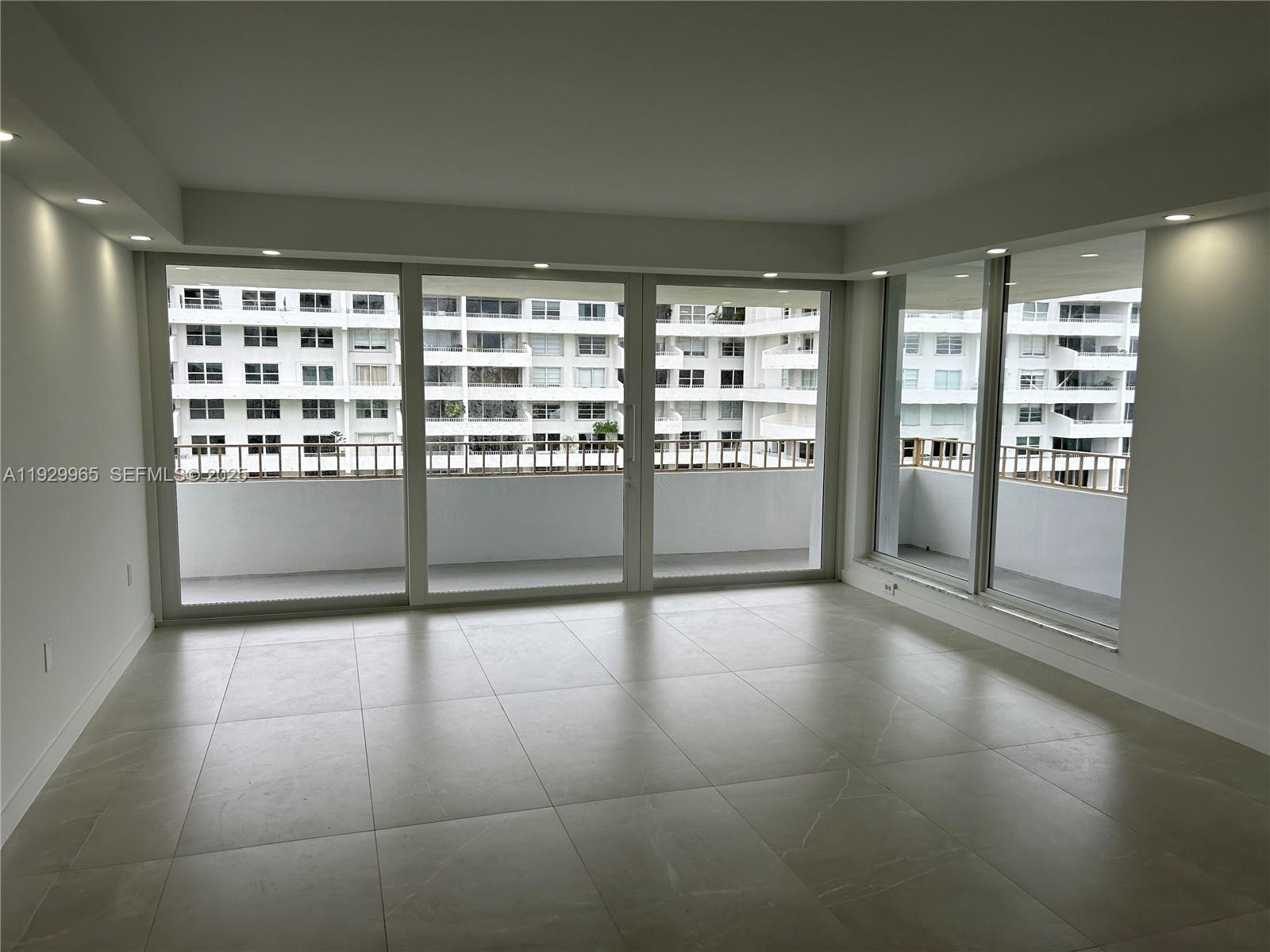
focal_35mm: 26
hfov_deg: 67.3
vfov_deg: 53.1
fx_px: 954
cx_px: 635
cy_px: 476
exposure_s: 1/687
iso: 50
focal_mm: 5.7
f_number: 1.5
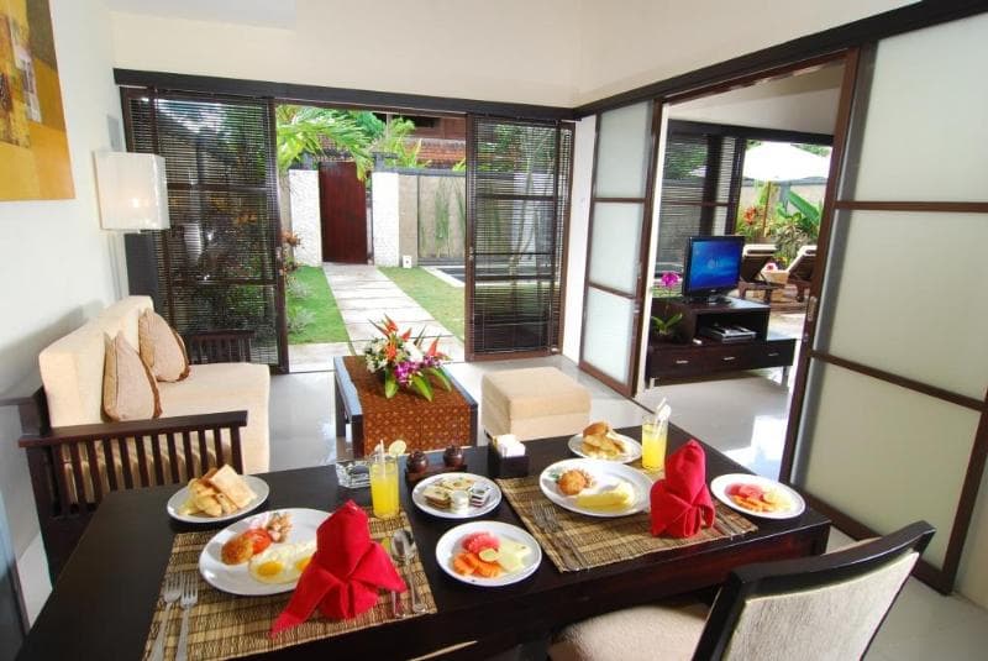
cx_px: 494
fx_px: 577
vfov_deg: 59.6
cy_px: 330
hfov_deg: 81.2
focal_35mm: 21
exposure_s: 1/25
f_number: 9
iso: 160
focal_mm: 14
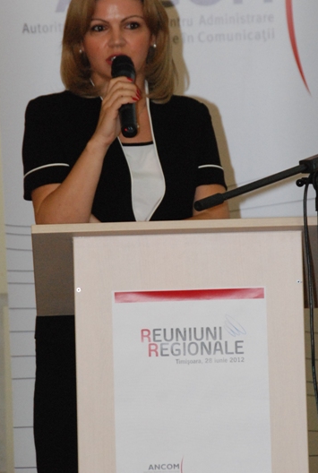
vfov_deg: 7.0
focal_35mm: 295
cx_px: 173
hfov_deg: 4.7
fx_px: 3882
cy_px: 158
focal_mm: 135
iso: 1600
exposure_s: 1/60
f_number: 8
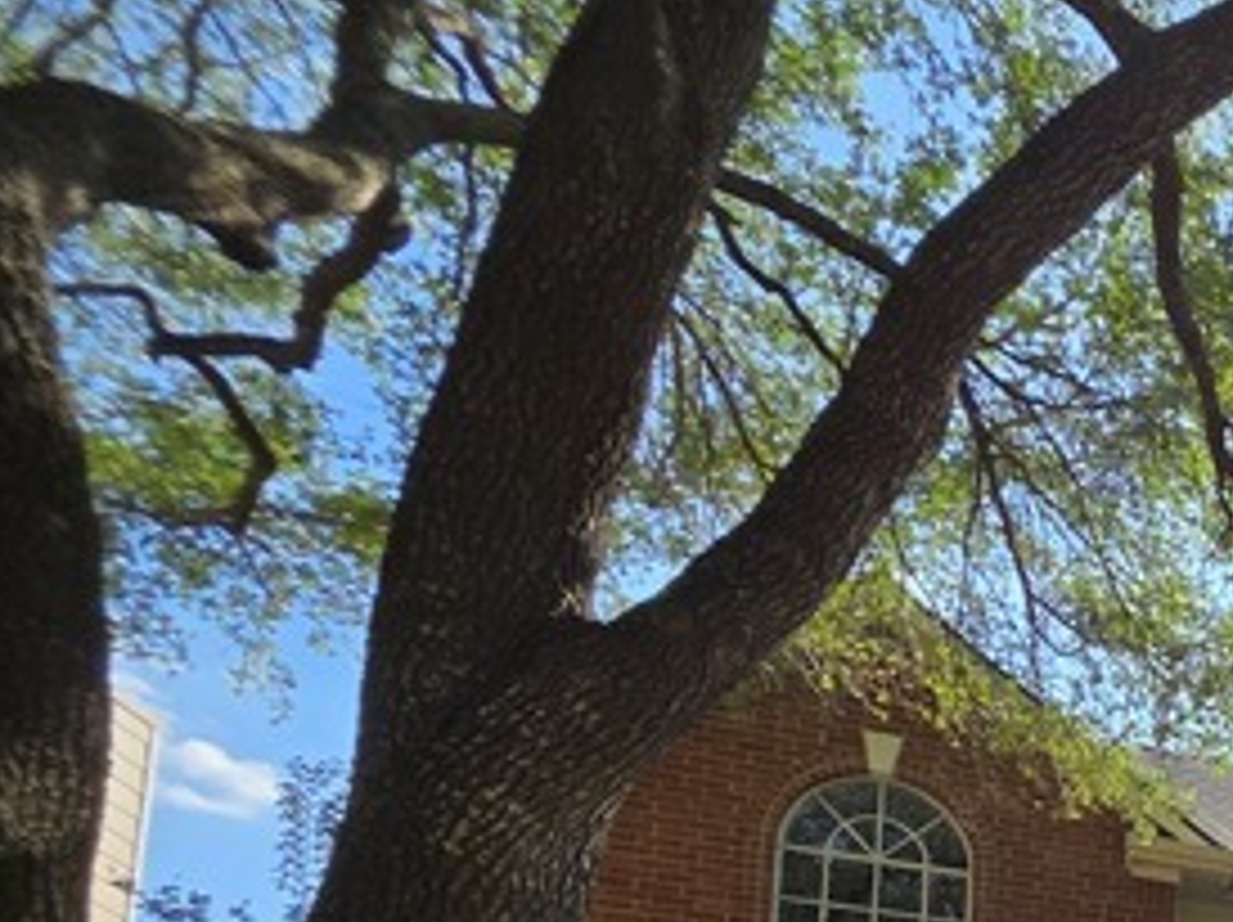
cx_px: 1701
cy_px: 1273
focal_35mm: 38
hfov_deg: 32.4
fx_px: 1352
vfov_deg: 28.7
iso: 40
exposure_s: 1/1307
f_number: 1.9
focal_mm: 2.2
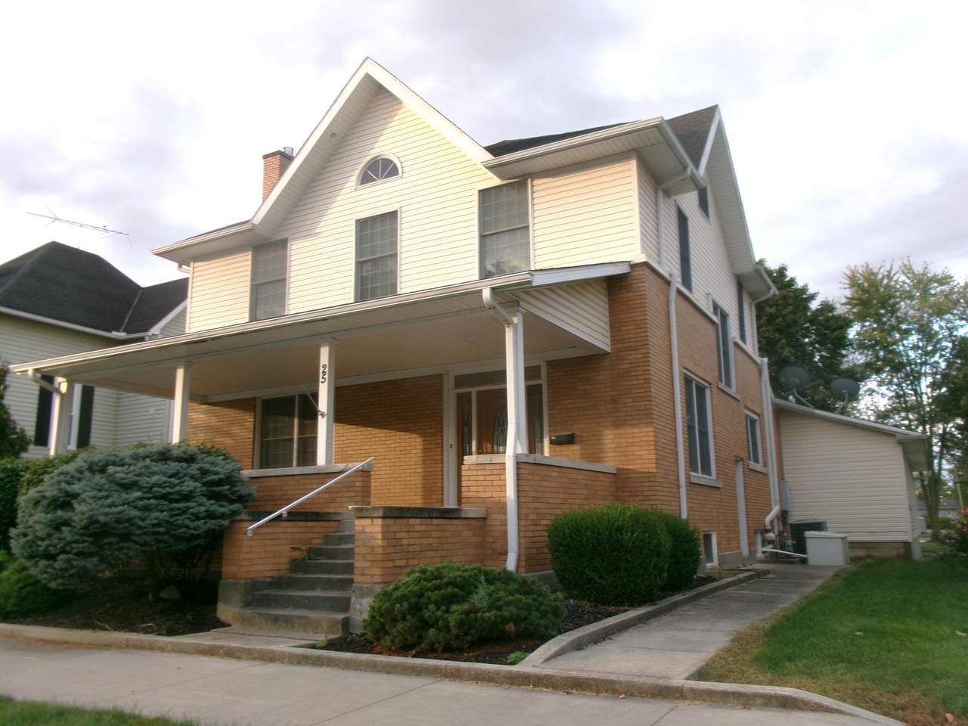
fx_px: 783
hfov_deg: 63.4
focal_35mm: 28
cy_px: 363
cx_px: 484
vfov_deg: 49.7
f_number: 3.9
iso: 100
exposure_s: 1/85
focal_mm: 5.1
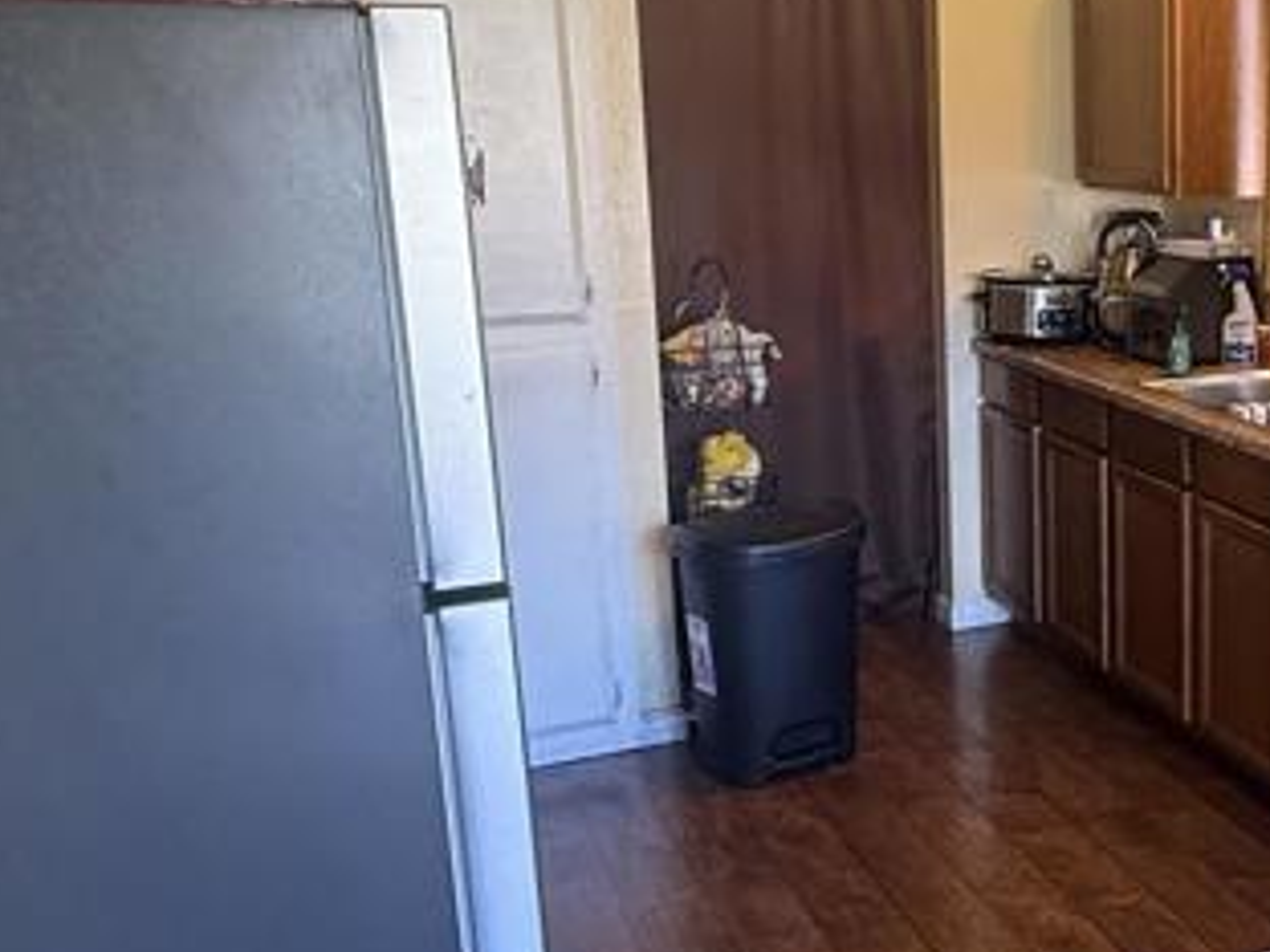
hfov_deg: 36.1
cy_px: 427
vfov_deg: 31.5
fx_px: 1688
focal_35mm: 46
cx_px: 1335
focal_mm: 2.22
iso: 320
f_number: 2.2
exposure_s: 1/60
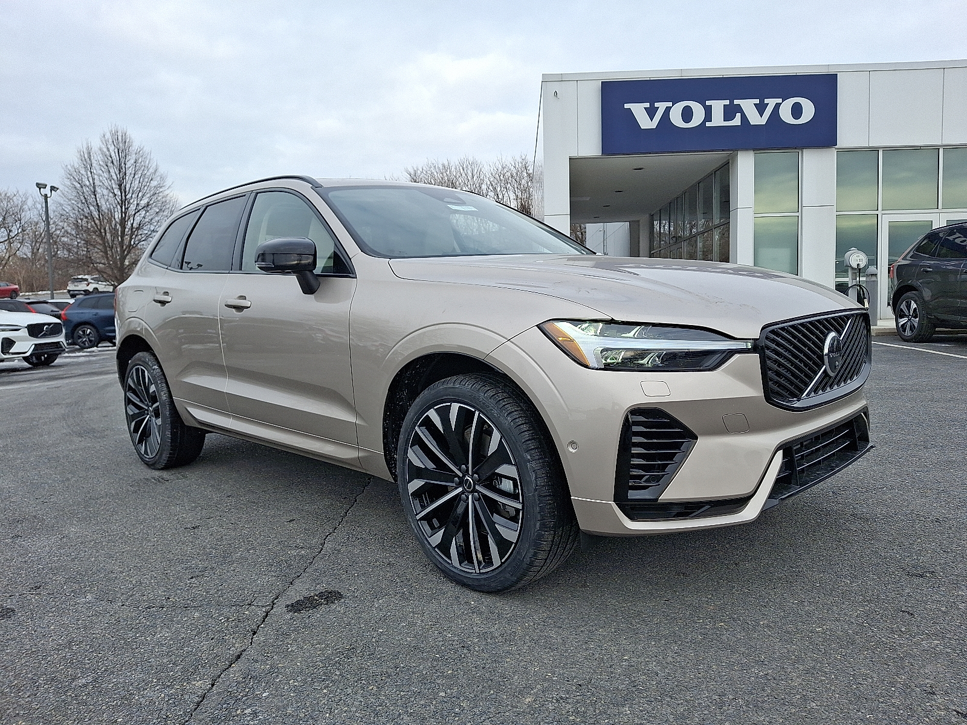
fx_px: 698
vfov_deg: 54.9
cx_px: 484
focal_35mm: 25
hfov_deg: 69.4
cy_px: 362
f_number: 1.8
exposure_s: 1/714
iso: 25
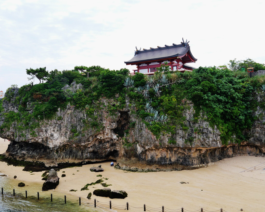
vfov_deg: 45.8
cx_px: 115
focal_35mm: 32
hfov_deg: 55.5
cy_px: 106
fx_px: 251
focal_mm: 14
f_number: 8
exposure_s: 1/250
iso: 200
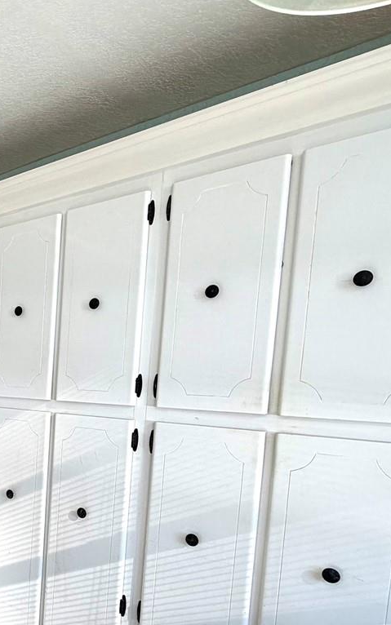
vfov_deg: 59.6
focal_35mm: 31
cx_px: -74
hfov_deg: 33.4
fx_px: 528
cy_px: 423
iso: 50
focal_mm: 2.22
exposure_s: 1/120
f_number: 2.2
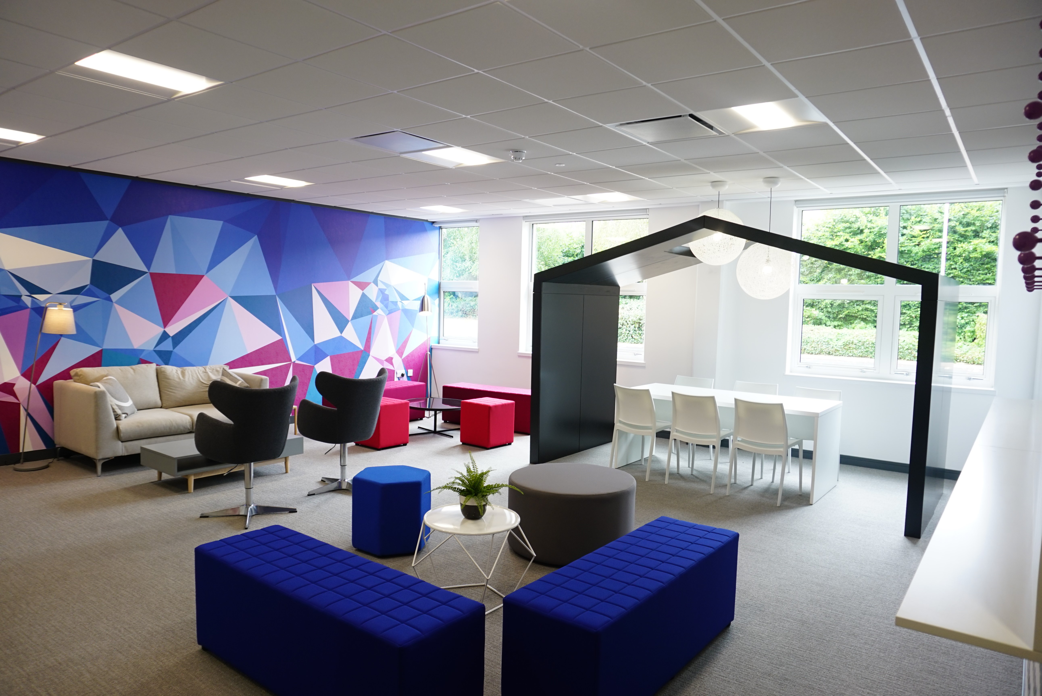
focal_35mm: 24
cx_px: 521
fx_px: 695
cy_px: 348
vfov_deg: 53.2
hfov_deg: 73.7
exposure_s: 1/40
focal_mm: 16
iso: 250
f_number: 4.5
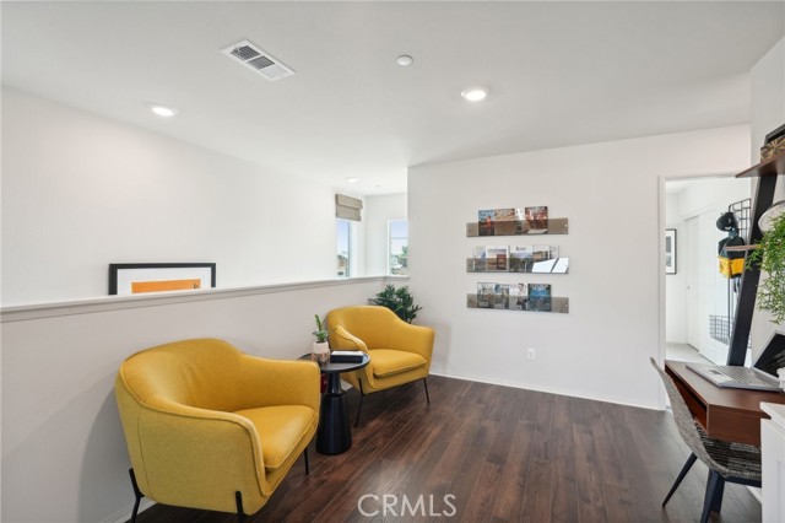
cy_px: 262
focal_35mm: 16
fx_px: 349
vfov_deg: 73.7
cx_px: 392
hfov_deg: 96.8
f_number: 8
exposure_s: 1/15
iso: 400
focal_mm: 16
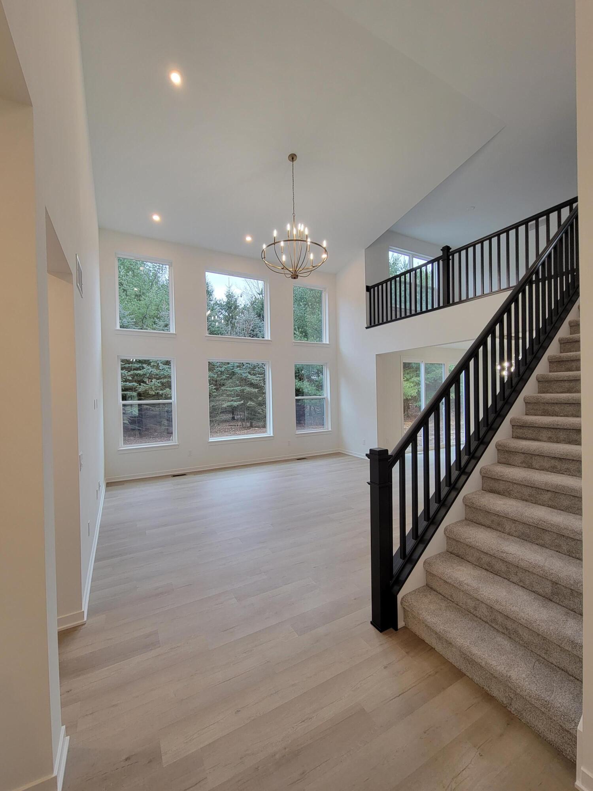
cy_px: 396
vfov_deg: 106.2
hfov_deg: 89.9
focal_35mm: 13
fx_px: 297
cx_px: 296
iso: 80
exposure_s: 1/60
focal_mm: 2.2
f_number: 2.2
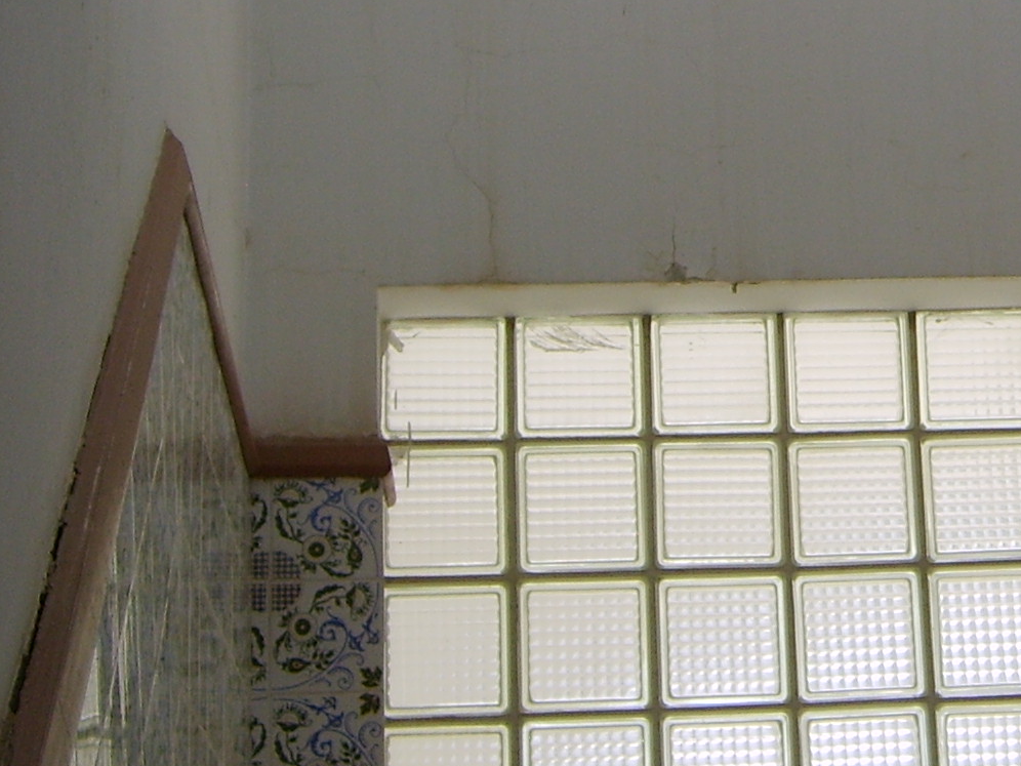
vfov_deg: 14.6
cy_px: -72
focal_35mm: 99
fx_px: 2920
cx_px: 992
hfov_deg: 19.3
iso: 50
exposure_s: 1/180
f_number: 2.8
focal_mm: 5.8
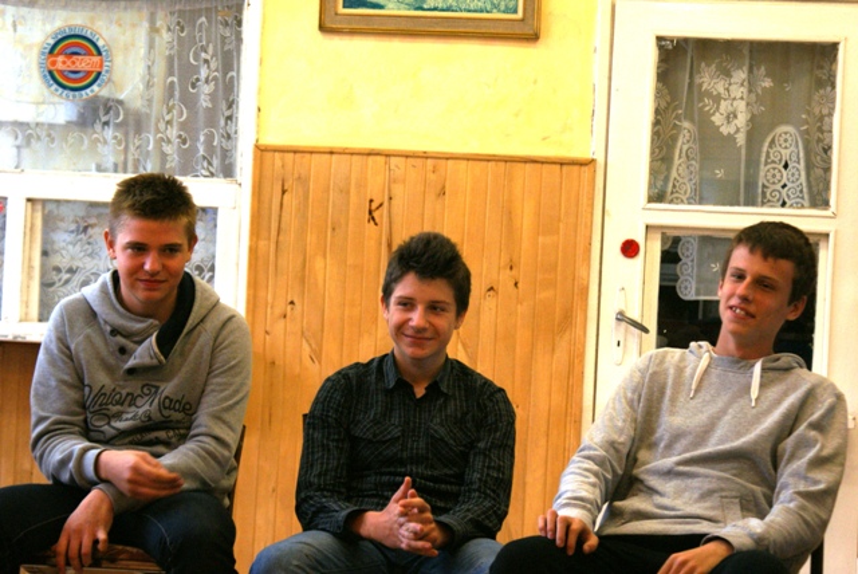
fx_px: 2505
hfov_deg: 19.4
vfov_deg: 13.1
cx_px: 429
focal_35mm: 105
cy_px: 287
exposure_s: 1/125
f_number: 5.6
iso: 400
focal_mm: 70
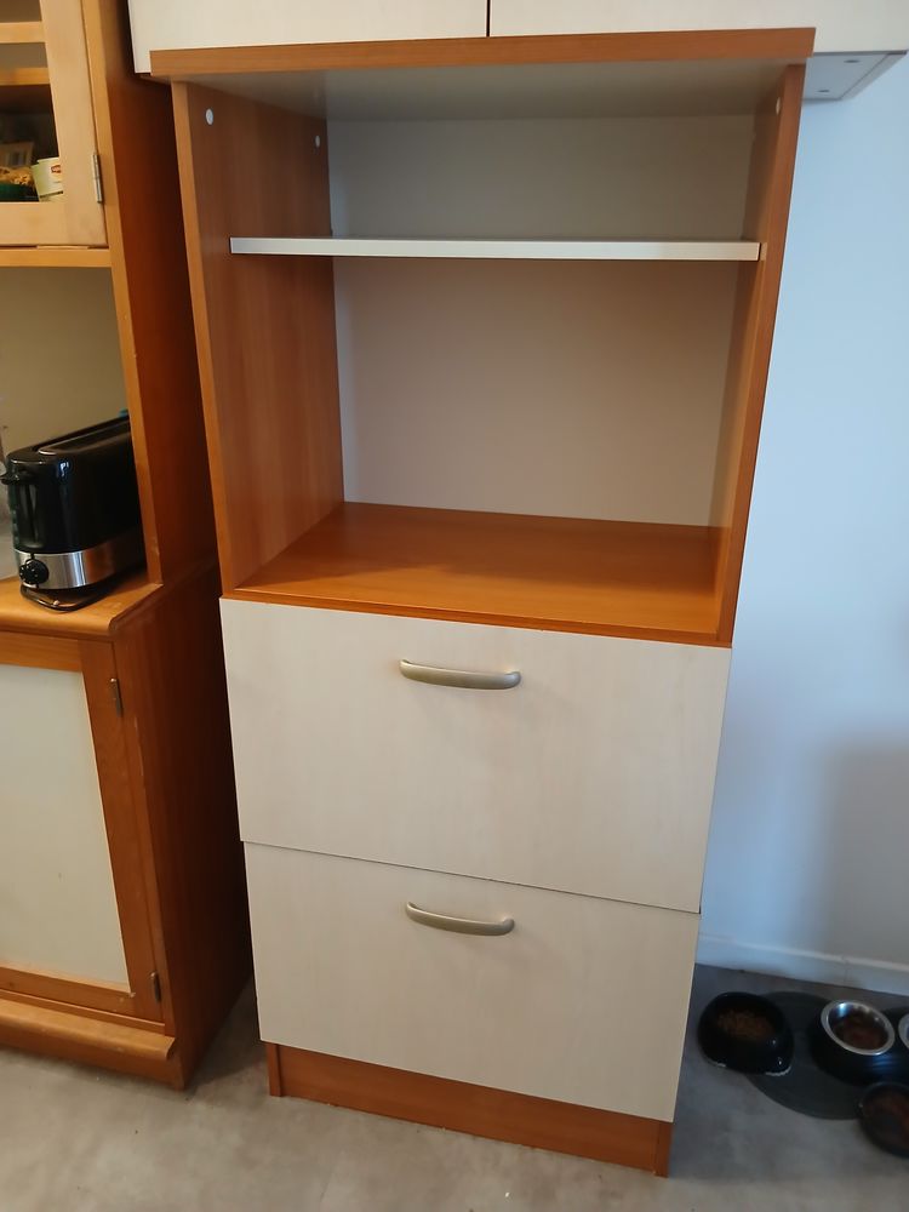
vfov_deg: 67.3
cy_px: 606
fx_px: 910
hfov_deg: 53.1
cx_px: 454
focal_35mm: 26
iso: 400
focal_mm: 3.98
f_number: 1.8
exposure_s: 1/25
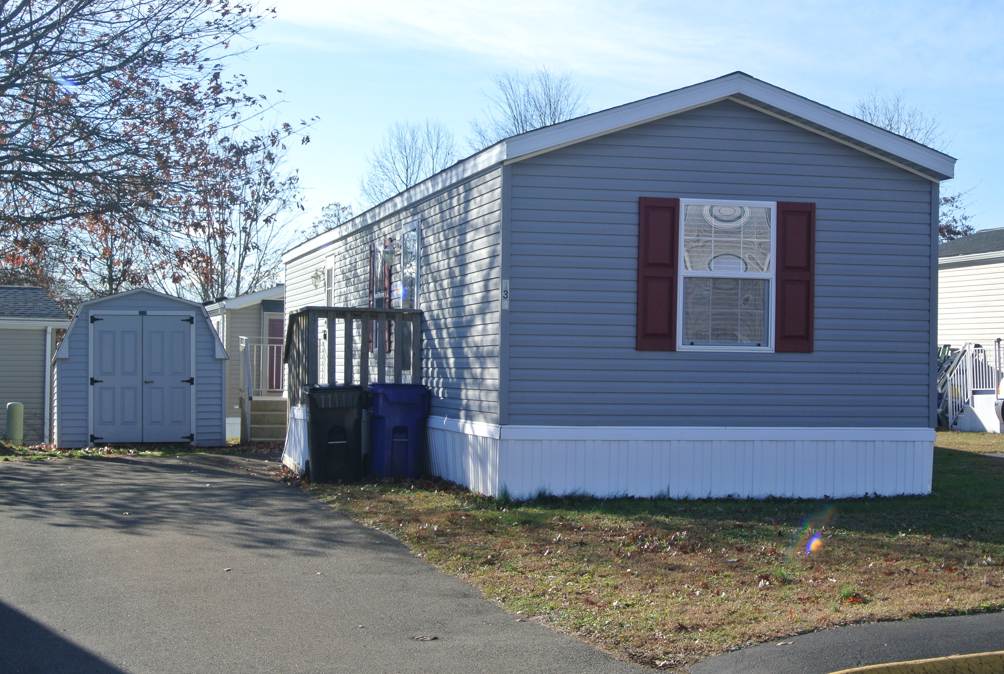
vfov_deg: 21.3
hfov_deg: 31.4
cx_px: 504
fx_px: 1788
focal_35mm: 64
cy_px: 351
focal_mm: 21.9
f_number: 5
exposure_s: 1/400
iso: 100
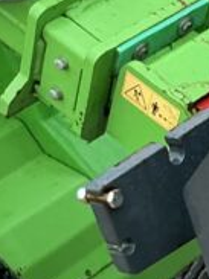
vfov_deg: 12.5
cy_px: 264
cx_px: 656
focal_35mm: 157
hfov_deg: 7.9
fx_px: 1265
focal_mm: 3
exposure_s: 1/122
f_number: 1.8
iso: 50
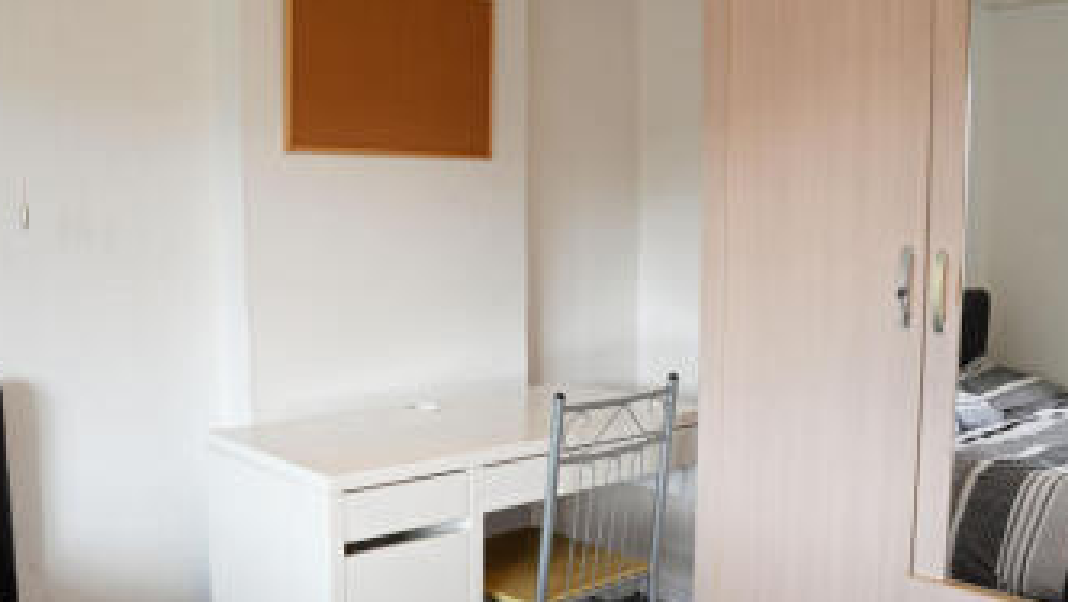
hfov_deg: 54.7
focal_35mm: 36
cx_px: 409
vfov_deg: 32.8
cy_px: 353
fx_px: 1020
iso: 320
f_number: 5.6
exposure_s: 1/80
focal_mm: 24
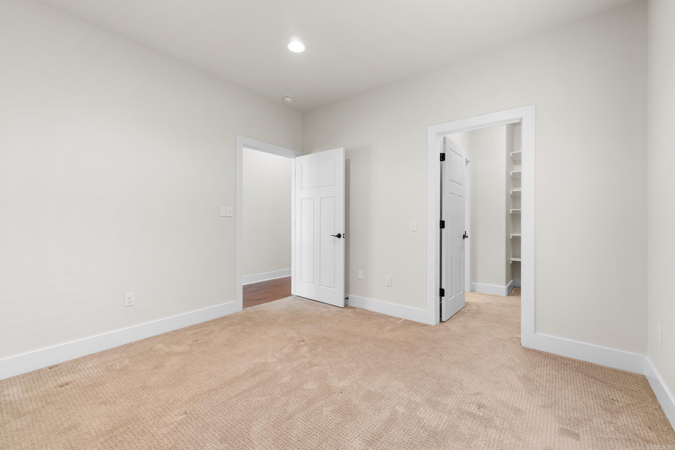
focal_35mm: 15
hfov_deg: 100.4
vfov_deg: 77.3
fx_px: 281
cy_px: 225
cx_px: 338
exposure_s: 1
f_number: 9
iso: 200
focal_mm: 10
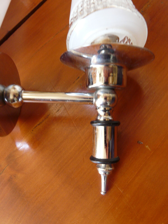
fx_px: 181
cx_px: 84
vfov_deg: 63.4
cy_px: 112
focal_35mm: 28
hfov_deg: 49.7
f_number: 5.6
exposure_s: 1/8
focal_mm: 4.6
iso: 200
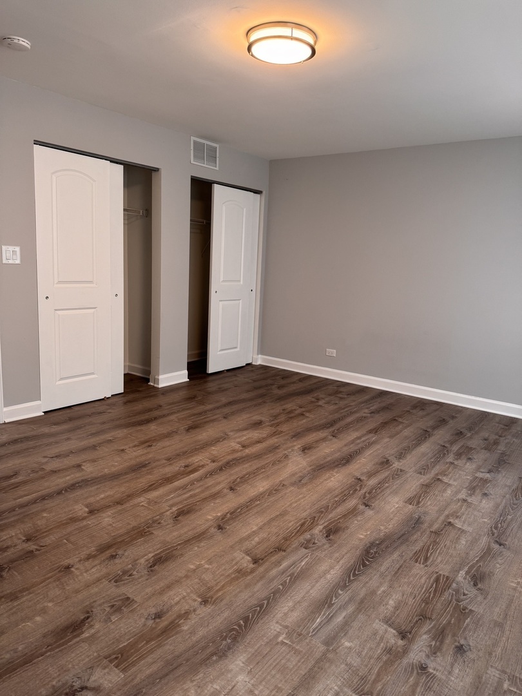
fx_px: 483
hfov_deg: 56.8
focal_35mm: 24
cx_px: 261
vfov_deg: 71.6
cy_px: 348
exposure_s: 1/60
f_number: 1.78
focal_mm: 6.76
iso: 125
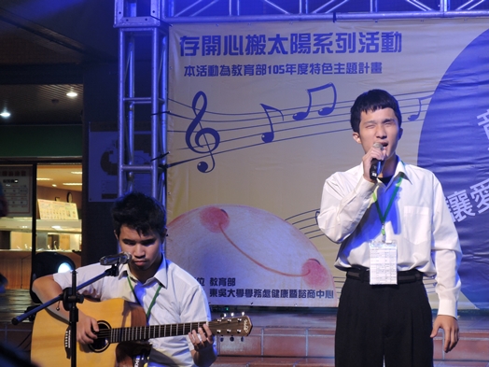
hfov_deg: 16.4
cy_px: 184
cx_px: 244
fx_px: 1695
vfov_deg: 12.3
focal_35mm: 120
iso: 720
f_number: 5.6
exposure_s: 1/15
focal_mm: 25.5
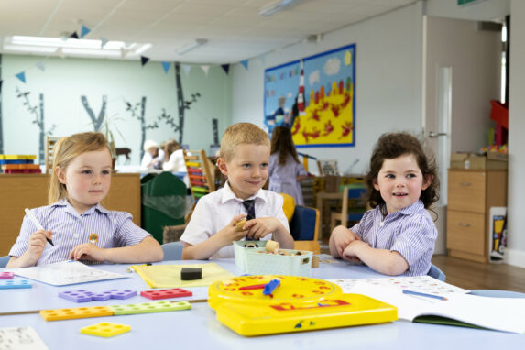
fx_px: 729
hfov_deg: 39.6
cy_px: 175
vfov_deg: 27.0
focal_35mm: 50
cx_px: 262
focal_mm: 50
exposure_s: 1/200
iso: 1000
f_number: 5
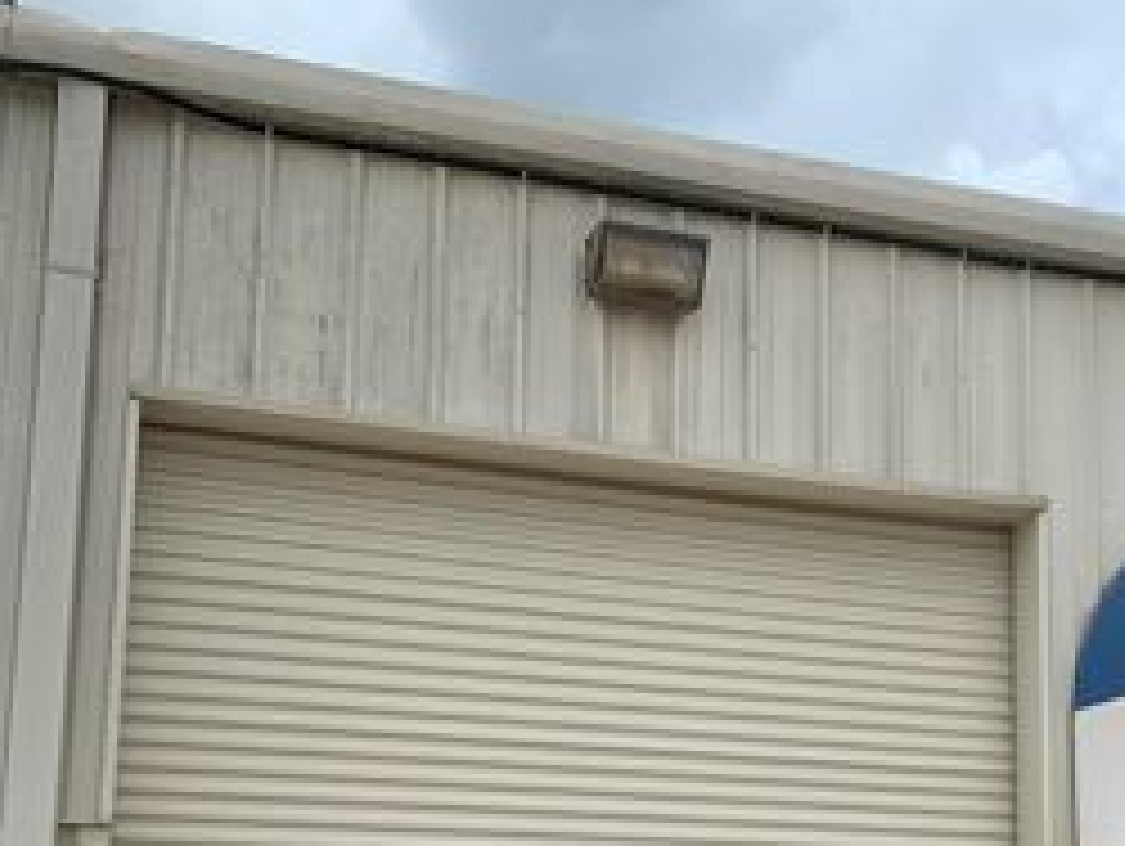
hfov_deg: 36.1
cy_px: 799
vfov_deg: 26.9
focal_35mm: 52
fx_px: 1692
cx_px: 824
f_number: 1.8
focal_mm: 4.25
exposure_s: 1/1513
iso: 25
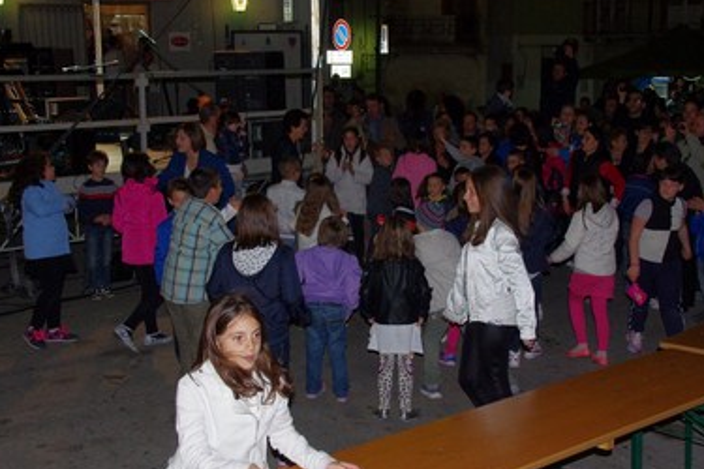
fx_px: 1017
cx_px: 374
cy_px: 222
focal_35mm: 52
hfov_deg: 38.2
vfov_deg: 26.0
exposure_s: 1/60
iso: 1600
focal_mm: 26
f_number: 8
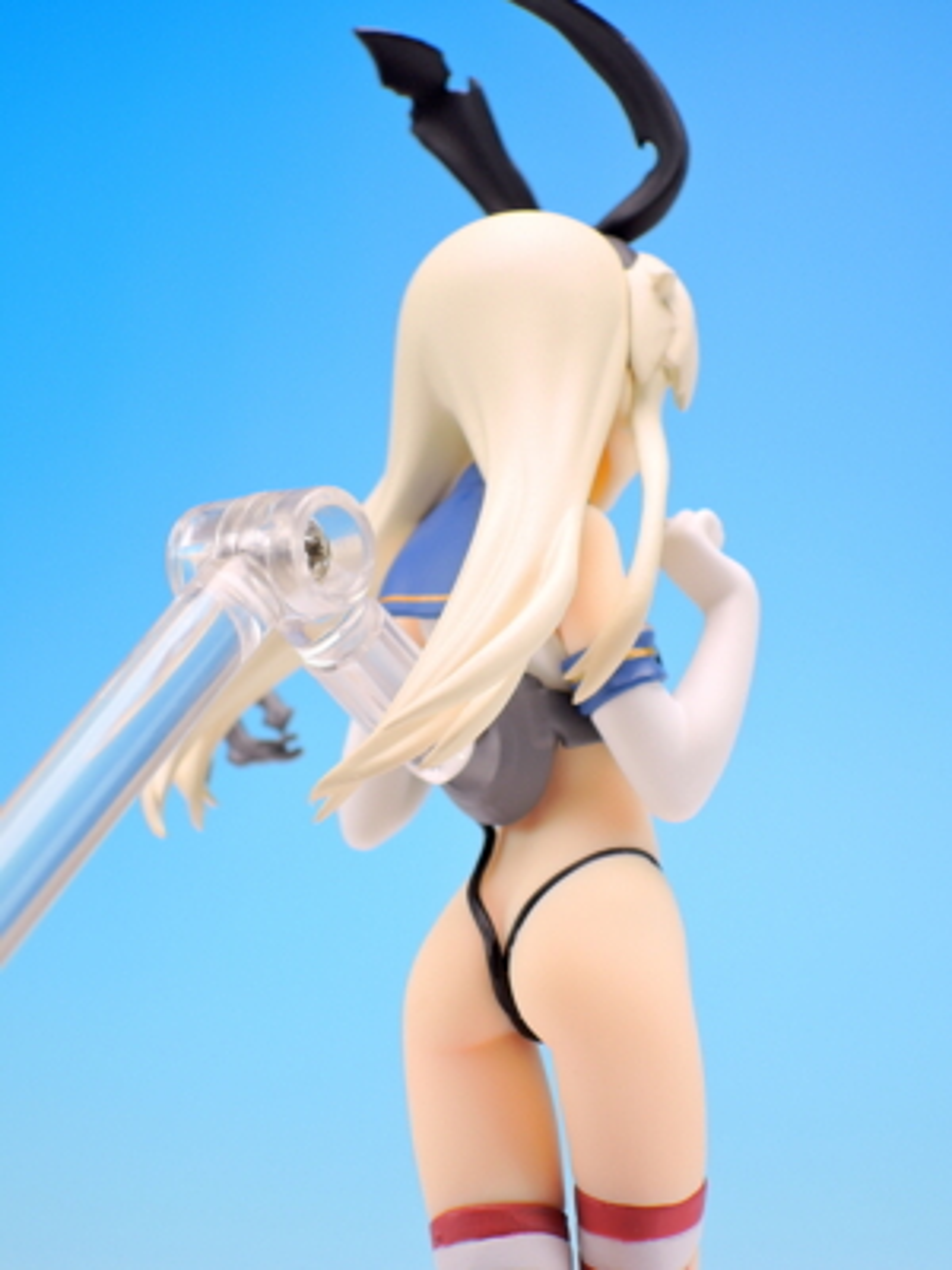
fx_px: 3484
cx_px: 476
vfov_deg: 20.7
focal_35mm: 95
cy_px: 635
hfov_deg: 15.6
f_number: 5
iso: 80
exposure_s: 1/4
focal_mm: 20.2
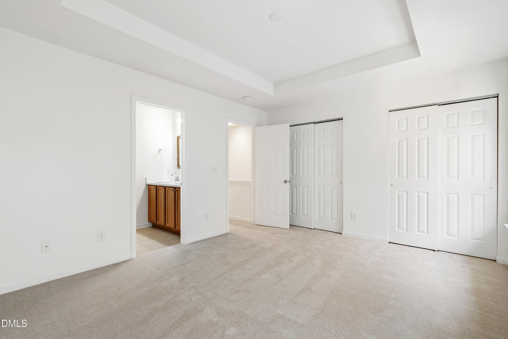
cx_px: 254
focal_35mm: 15
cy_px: 170
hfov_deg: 100.4
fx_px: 212
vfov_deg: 77.3
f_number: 8
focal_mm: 10
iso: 100
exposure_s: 1/2
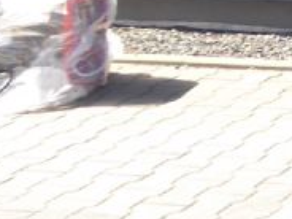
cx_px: 752
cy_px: -276
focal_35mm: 139
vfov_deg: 9.6
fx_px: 1173
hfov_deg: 11.3
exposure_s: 1/125
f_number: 3.3
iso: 80
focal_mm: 4.3
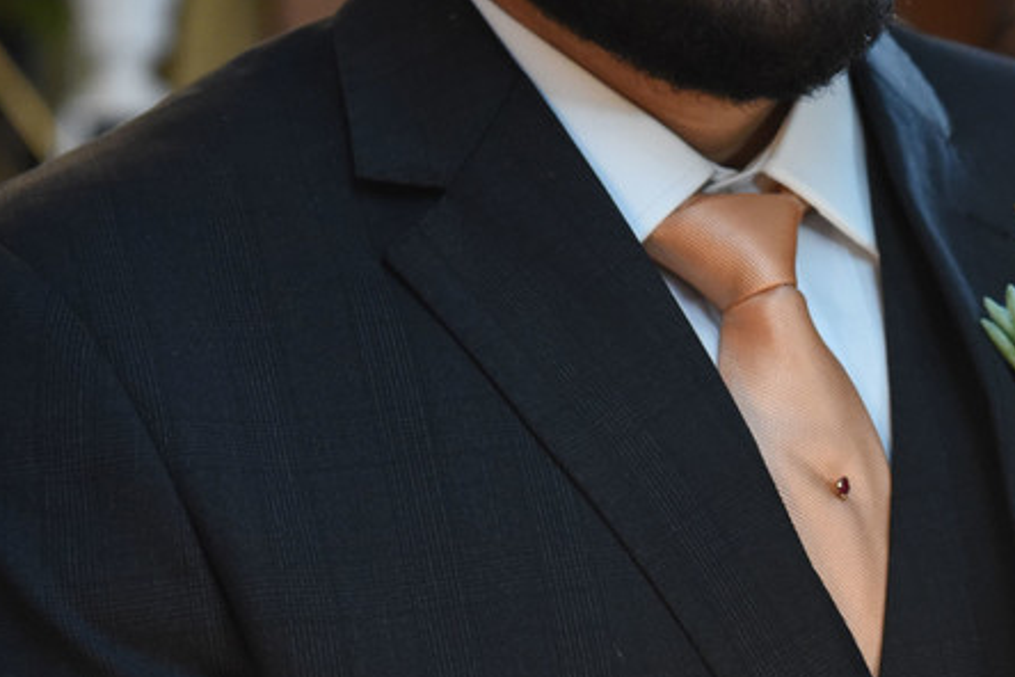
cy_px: 89
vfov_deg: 10.1
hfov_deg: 14.8
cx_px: 1159
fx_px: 3806
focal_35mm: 135
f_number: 4
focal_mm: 50
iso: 3200
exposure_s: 1/125
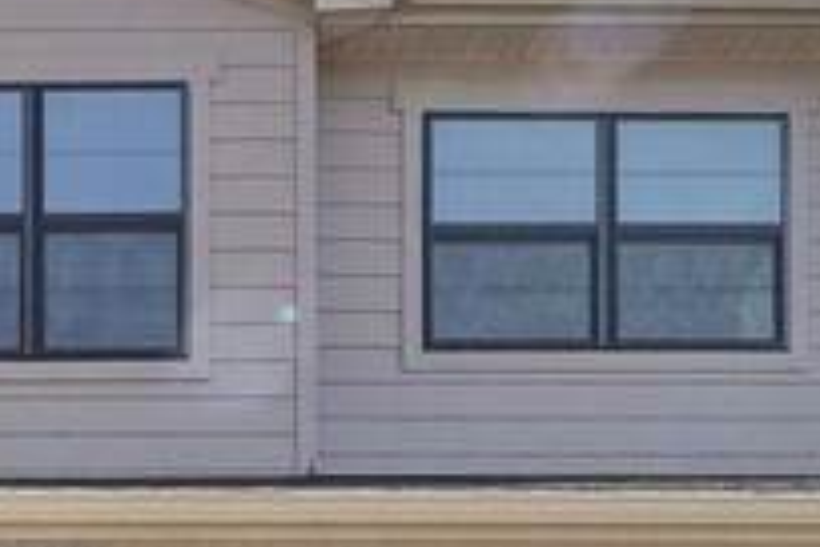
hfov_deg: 20.2
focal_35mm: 94
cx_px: -177
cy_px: 364
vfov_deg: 14.5
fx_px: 2141
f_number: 8
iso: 100
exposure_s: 1/125
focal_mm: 10
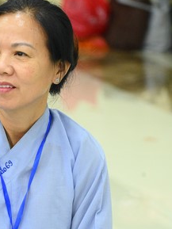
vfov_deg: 7.6
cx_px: 10
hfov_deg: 5.7
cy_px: 183
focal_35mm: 259
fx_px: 1715
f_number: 4
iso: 6400
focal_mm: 120
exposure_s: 1/160
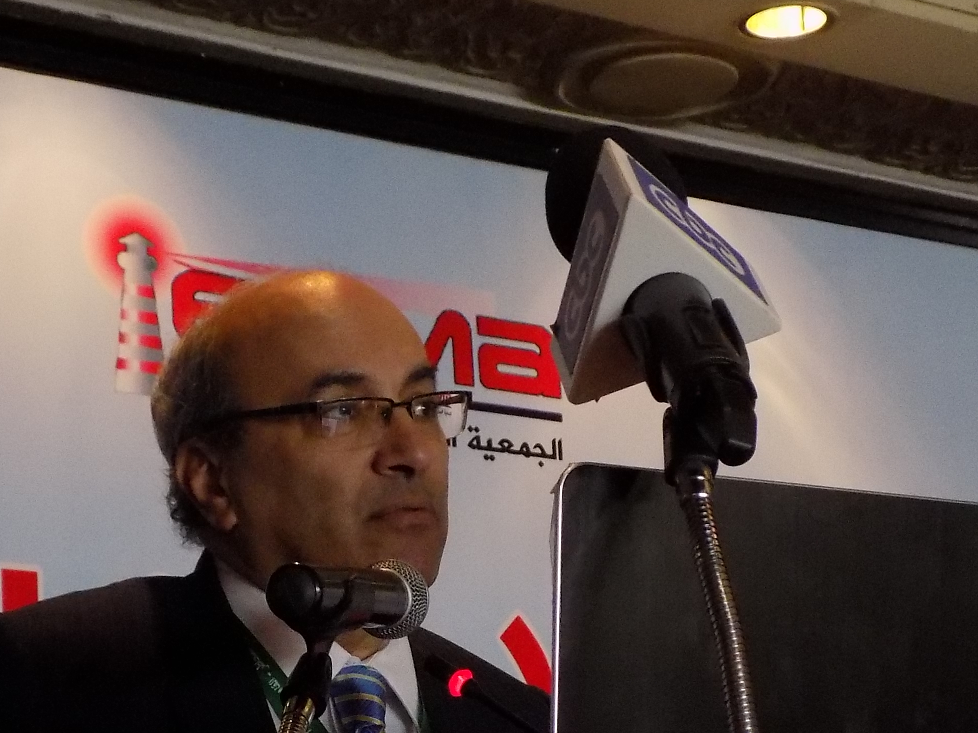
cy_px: 695
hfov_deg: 20.2
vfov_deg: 15.0
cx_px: 307
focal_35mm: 97
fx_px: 2740
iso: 400
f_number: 3.6
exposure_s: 1/25
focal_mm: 7.3
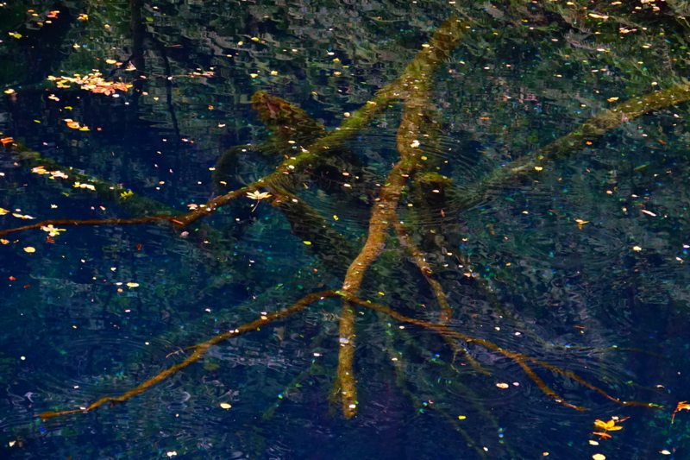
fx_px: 2874
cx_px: 345
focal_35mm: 150
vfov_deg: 9.1
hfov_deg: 13.7
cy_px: 230
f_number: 5.6
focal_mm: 100
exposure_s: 1/160
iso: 3200
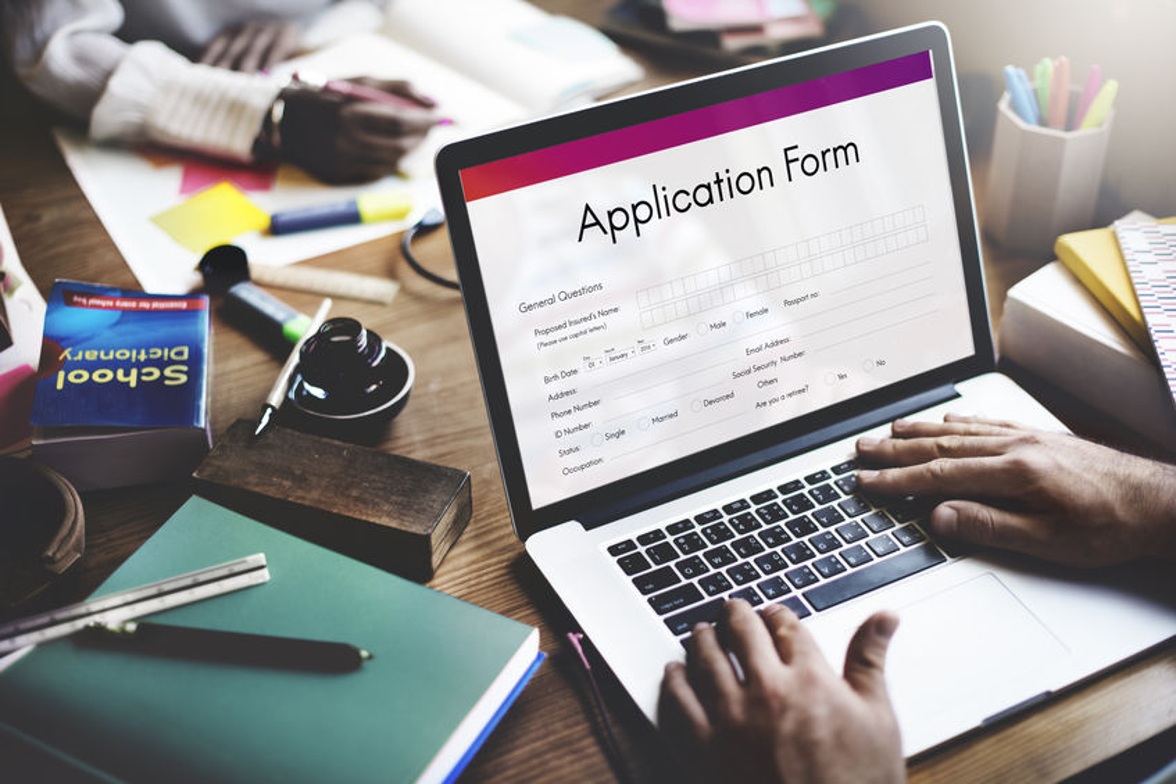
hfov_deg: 39.6
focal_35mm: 50
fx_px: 1634
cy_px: 392
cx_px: 588
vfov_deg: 27.0
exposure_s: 1/60
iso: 100
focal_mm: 50
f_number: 1.8
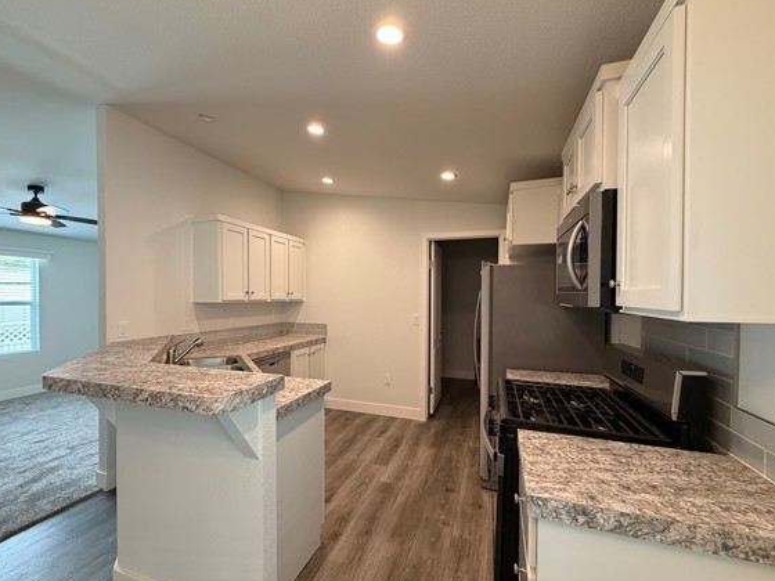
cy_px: 300
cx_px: 363
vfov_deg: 78.1
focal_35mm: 16
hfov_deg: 94.4
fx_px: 358
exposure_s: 1/60
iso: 500
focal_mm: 2.22
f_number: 2.2
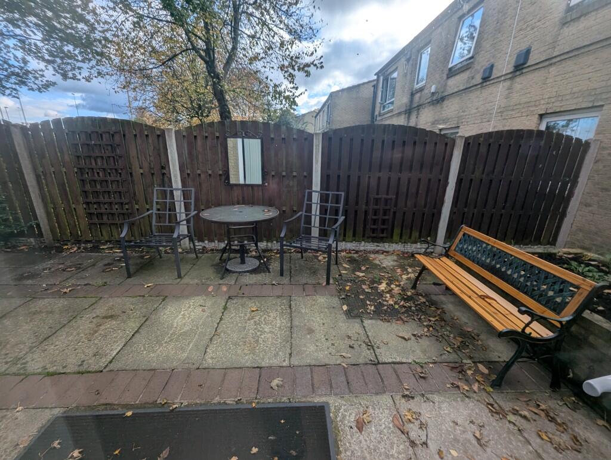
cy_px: 230
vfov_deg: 90.1
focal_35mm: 13
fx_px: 230
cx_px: 306
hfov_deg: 106.1
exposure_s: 1/984
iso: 41
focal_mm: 1.95
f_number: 2.2
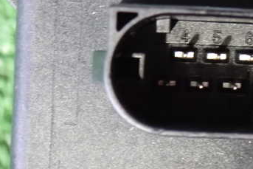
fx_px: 1280
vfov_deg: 7.6
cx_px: 193
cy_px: 87
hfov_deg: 11.3
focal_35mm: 182
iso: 1600
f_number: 4.9
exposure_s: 1/8
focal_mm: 18
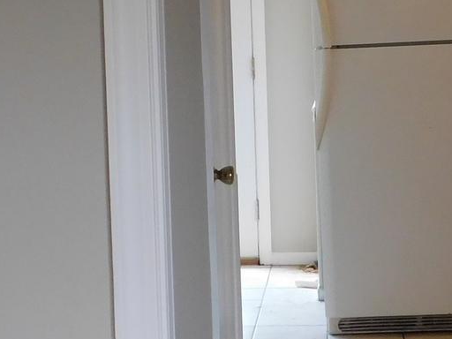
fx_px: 1567
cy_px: 56
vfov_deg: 12.3
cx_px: 217
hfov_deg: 16.4
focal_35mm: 120
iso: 280
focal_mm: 5.3
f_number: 3.2
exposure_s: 1/30
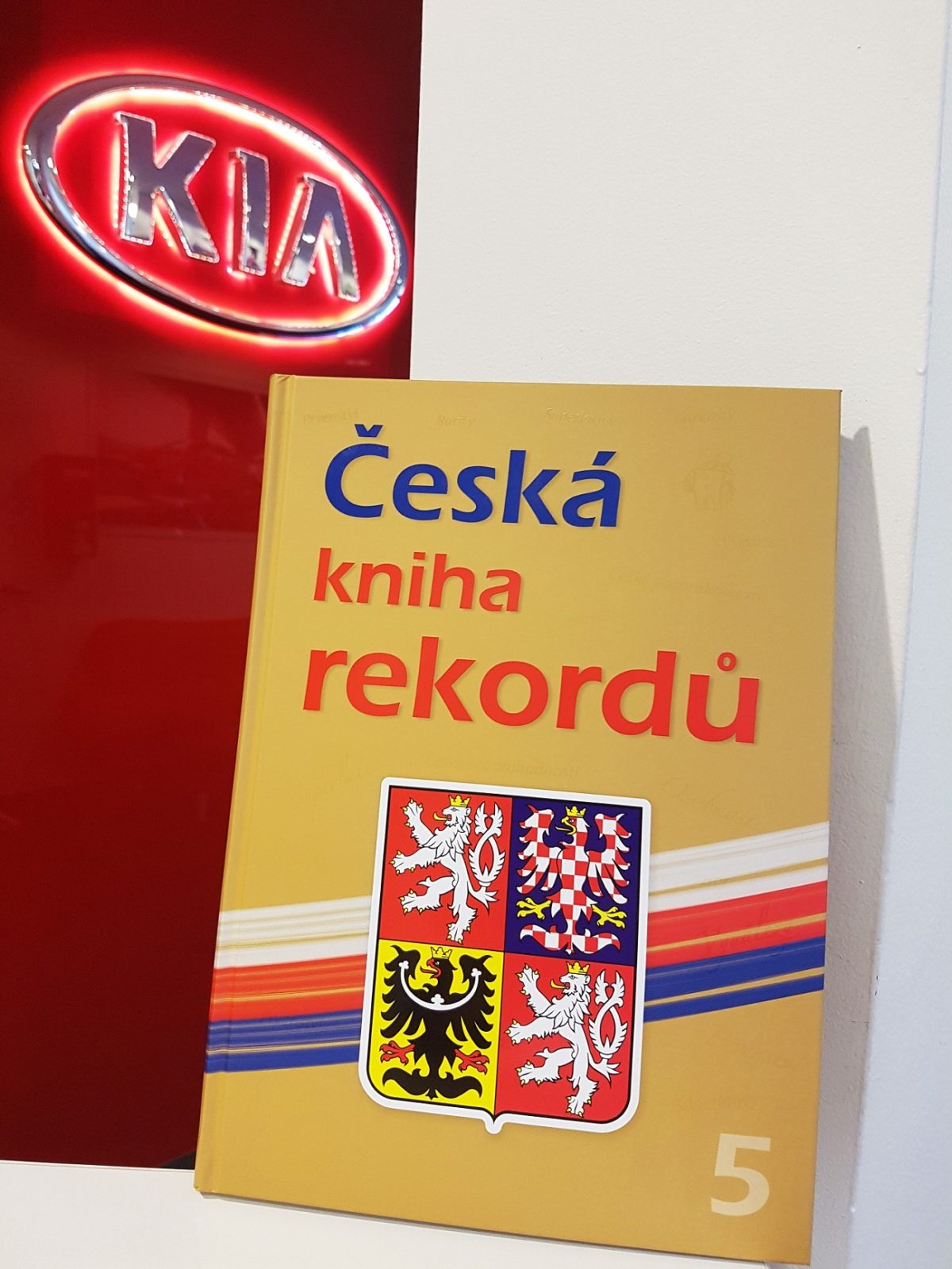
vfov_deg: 67.3
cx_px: 476
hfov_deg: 53.1
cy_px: 634
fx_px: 953
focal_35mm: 26
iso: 160
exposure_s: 1/33
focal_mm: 4.2
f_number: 1.7
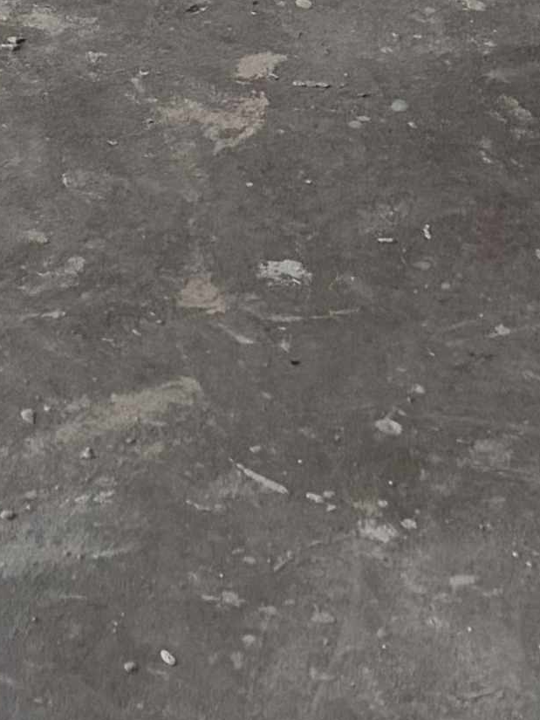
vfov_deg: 9.0
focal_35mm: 180
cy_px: -1405
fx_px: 3743
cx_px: -558
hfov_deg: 7.9
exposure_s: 1/100
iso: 40
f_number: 1.6
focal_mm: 5.96
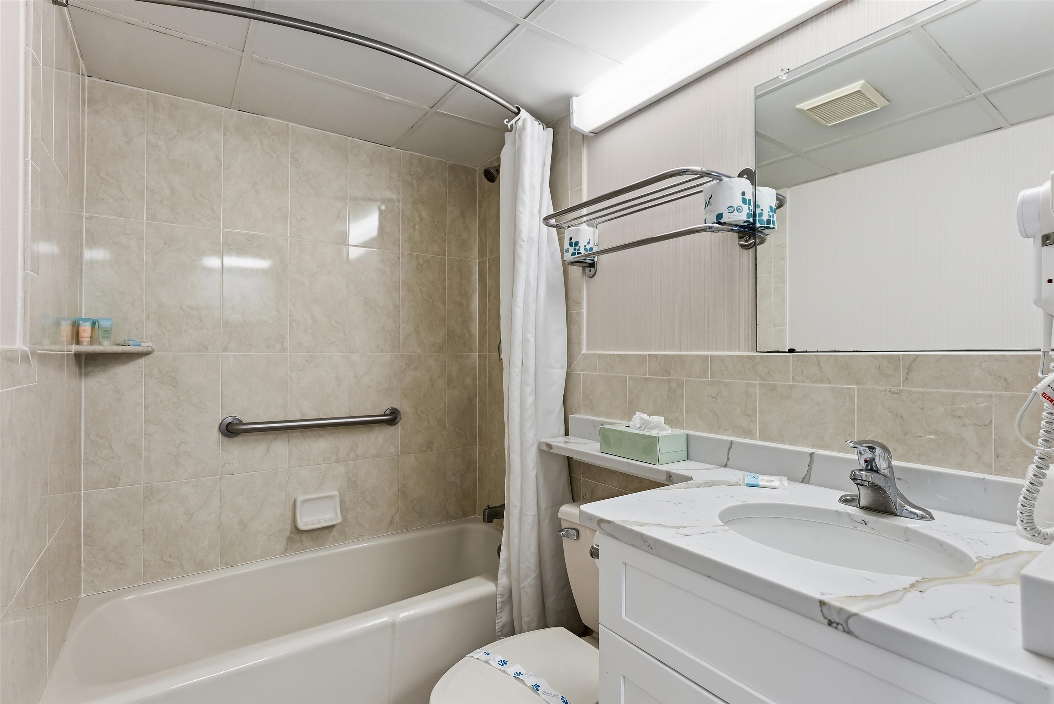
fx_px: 501
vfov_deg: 70.2
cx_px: 527
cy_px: 352
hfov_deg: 92.9
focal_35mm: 17
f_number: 7.1
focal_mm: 17.1
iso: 640
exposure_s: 1/30
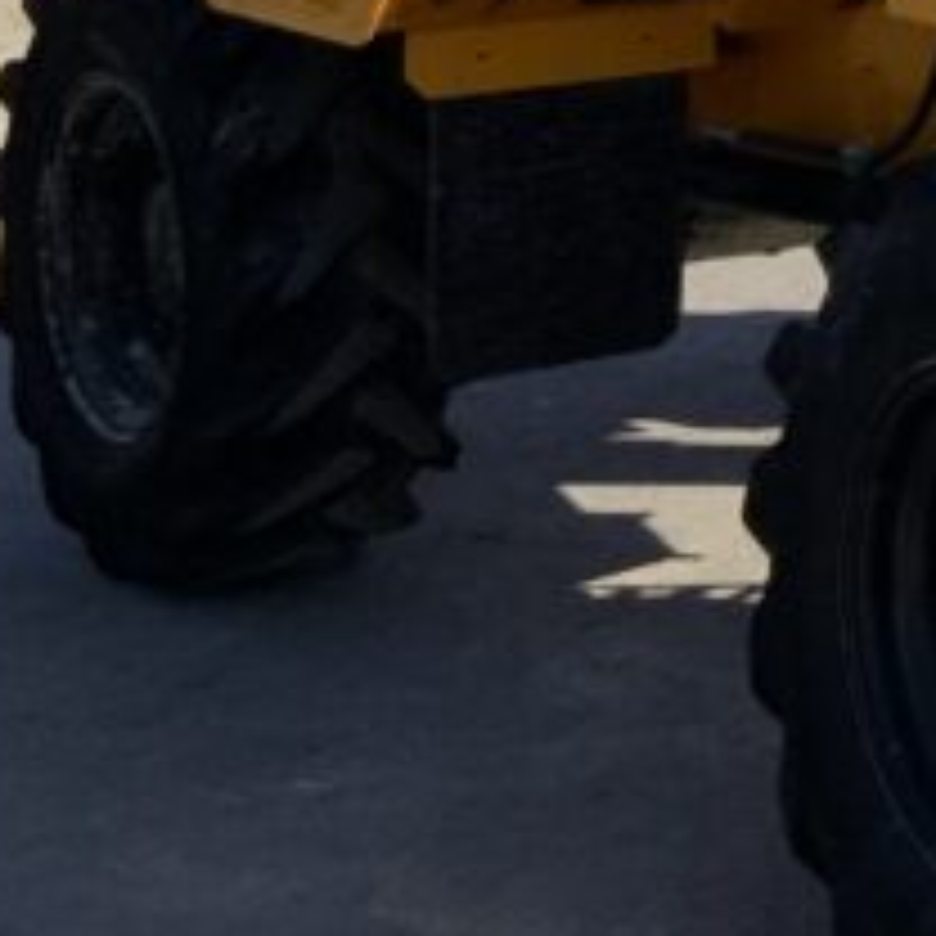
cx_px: 1737
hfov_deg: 12.5
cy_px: -356
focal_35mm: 126
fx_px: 3855
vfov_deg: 13.3
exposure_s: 1/1311
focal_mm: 3
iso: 16
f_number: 1.8
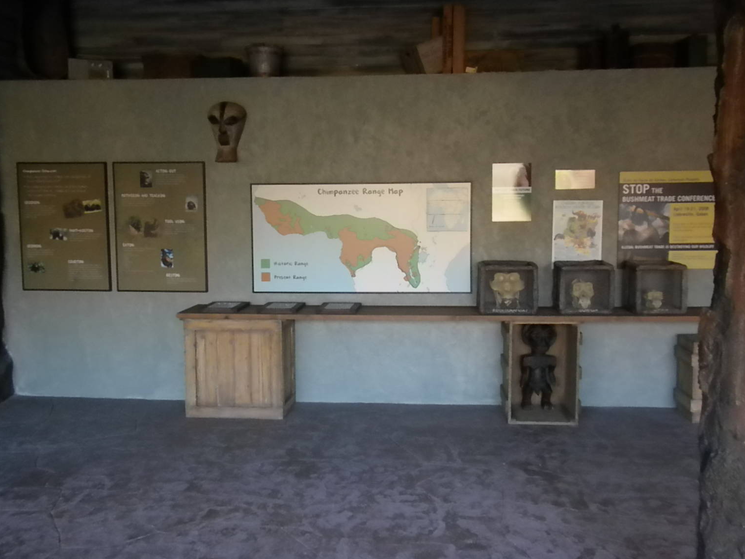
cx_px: 367
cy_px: 267
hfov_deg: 47.9
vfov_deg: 36.8
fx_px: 839
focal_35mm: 39
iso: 640
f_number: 3.5
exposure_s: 1/60.6
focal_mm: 6.6
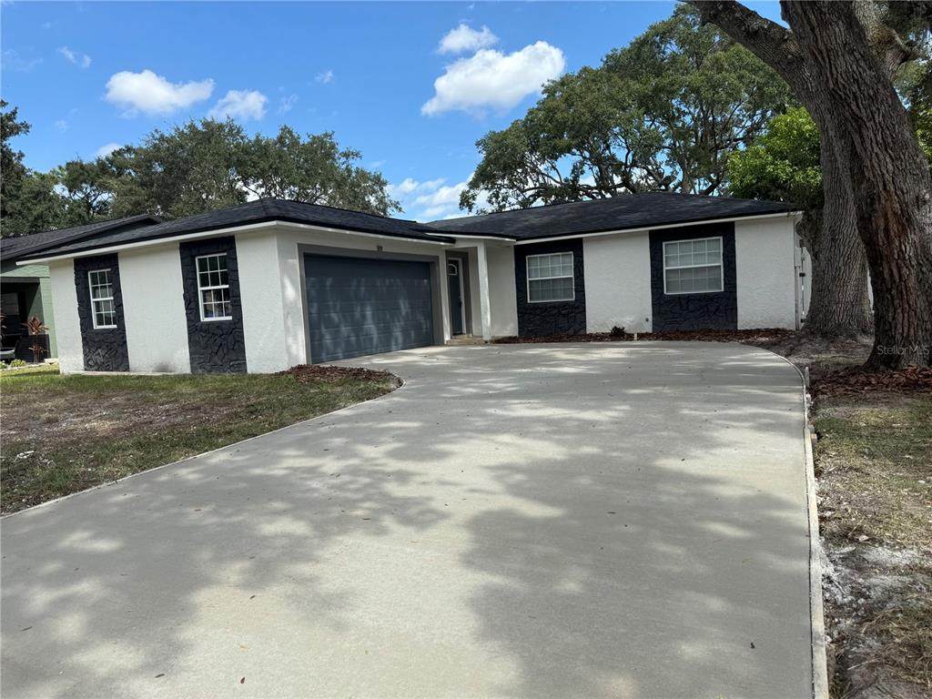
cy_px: 350
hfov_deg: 71.6
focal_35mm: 24
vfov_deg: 56.8
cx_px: 466
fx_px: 646
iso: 80
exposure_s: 1/2703
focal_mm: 6.76
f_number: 1.78
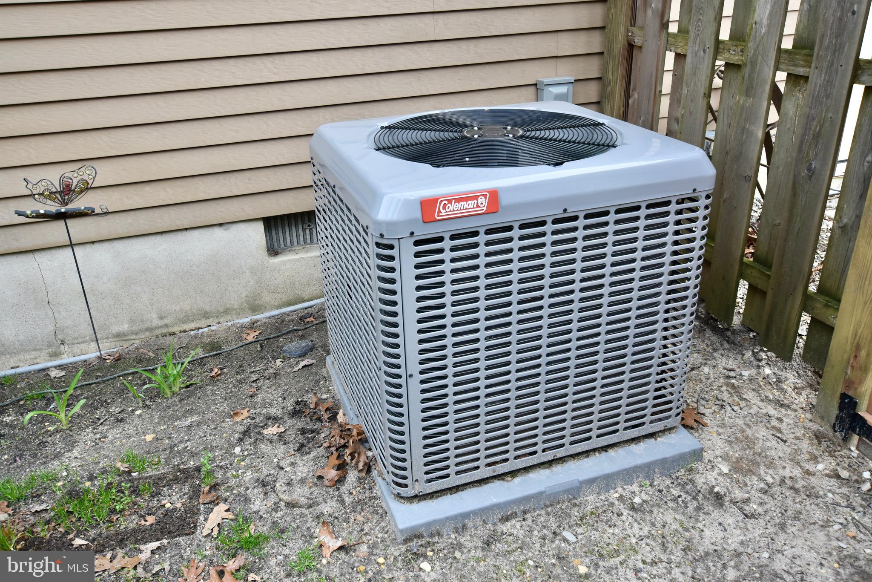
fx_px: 727
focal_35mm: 30
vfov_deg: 43.6
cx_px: 436
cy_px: 291
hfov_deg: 61.9
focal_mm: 20
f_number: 5
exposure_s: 1/100
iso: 400
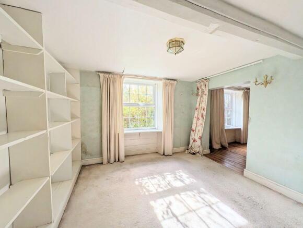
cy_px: 114
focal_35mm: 12
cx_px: 152
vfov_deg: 94.7
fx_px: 105
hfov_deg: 110.4
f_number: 1.7
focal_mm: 2.02
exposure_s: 1/960
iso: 57
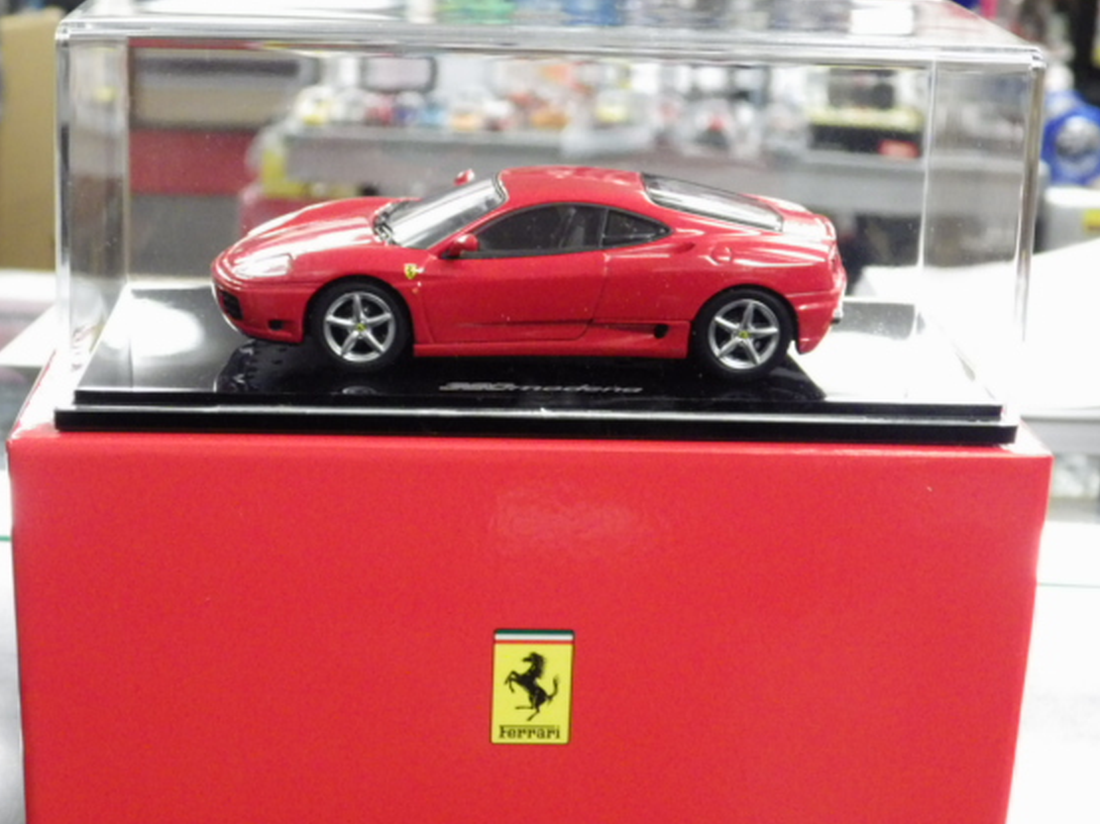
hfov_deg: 28.6
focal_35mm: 68
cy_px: 465
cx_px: 521
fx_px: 2160
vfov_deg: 21.6
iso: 800
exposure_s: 1/25
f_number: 4
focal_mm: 10.7
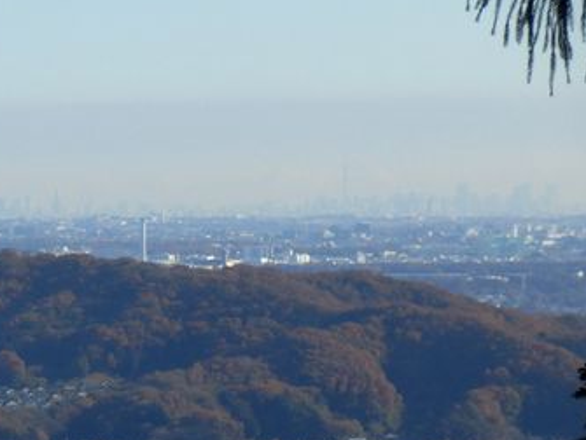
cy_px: 398
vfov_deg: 3.8
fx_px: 6711
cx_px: -82
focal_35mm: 396
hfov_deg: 5.0
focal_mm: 29.4
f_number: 5.9
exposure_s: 1/500
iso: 80
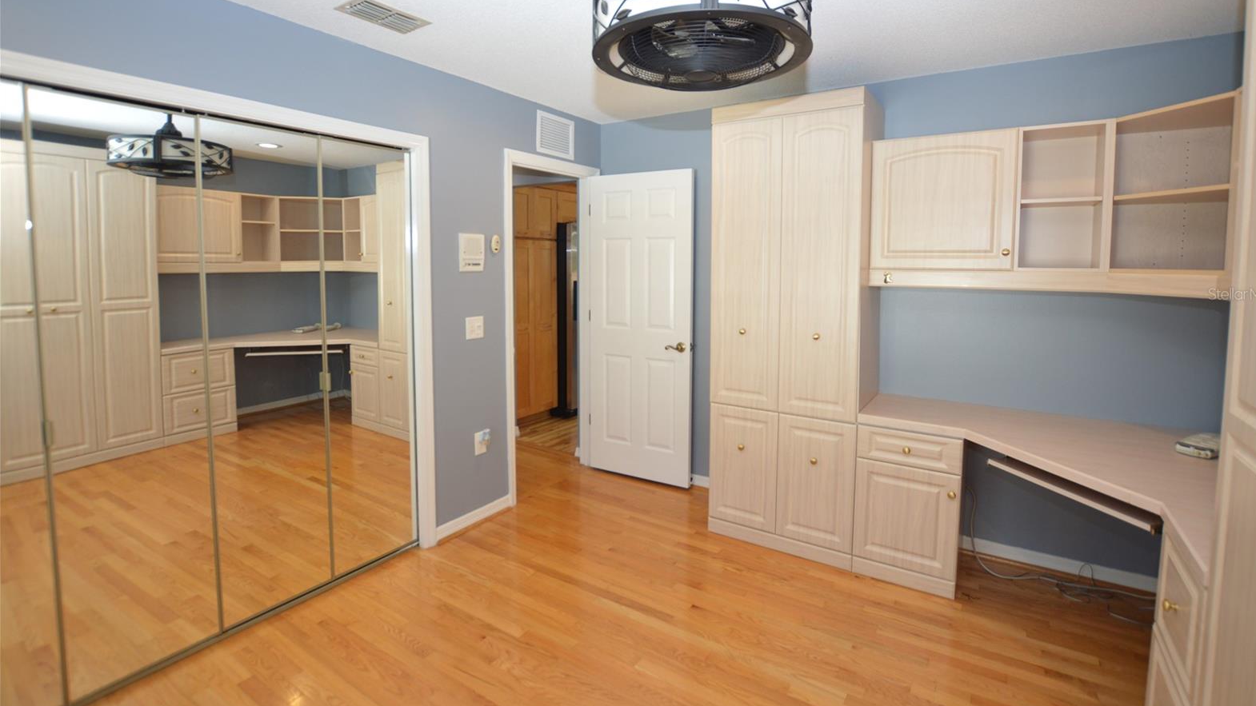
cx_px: 639
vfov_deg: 66.6
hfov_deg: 99.4
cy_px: 294
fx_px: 533
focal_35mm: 16
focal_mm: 10
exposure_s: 1/60
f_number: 3.5
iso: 400
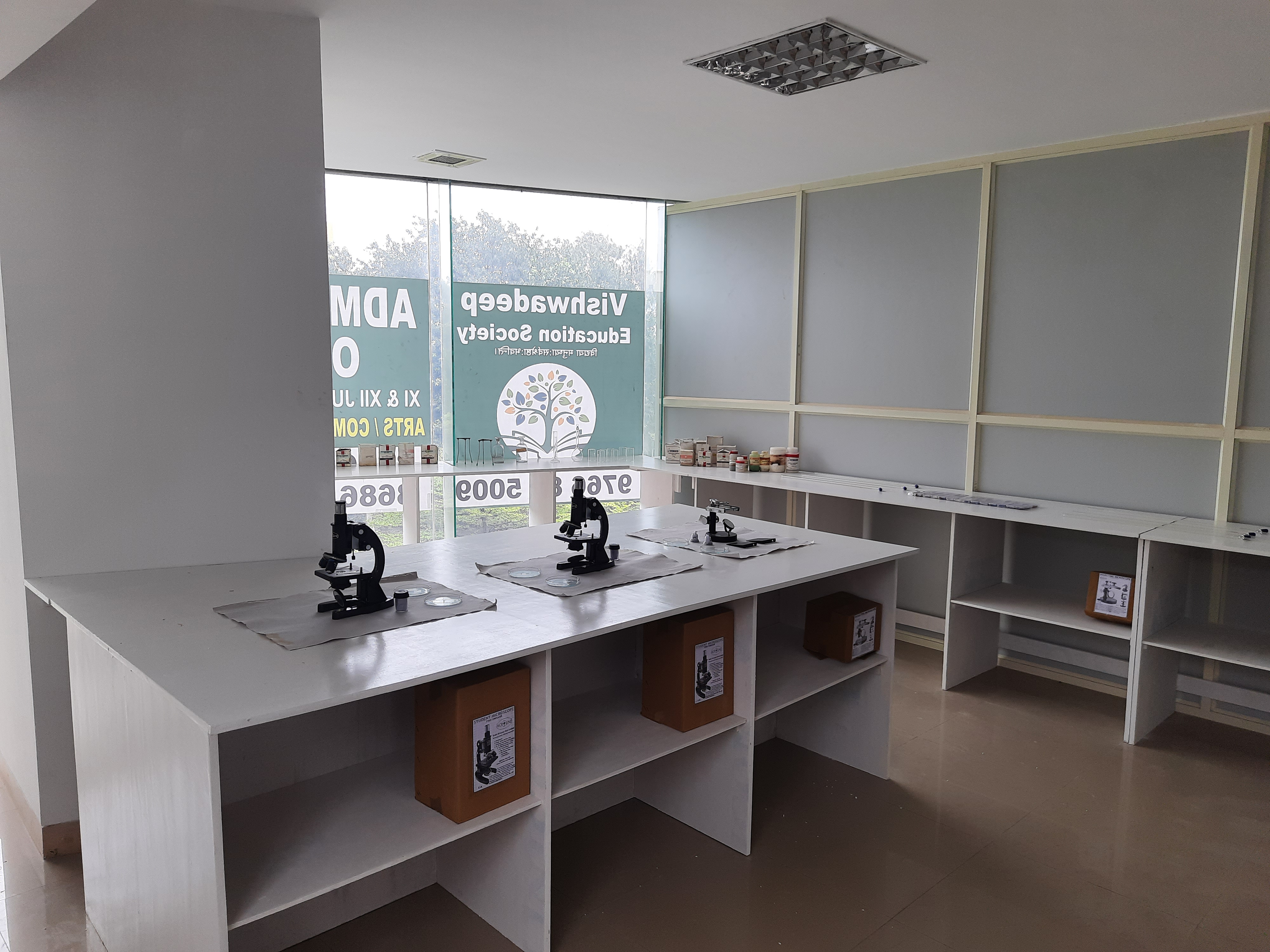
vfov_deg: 54.9
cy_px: 476
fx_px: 917
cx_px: 635
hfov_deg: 69.4
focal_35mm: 25
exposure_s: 1/114
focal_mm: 4.6
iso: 20
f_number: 2
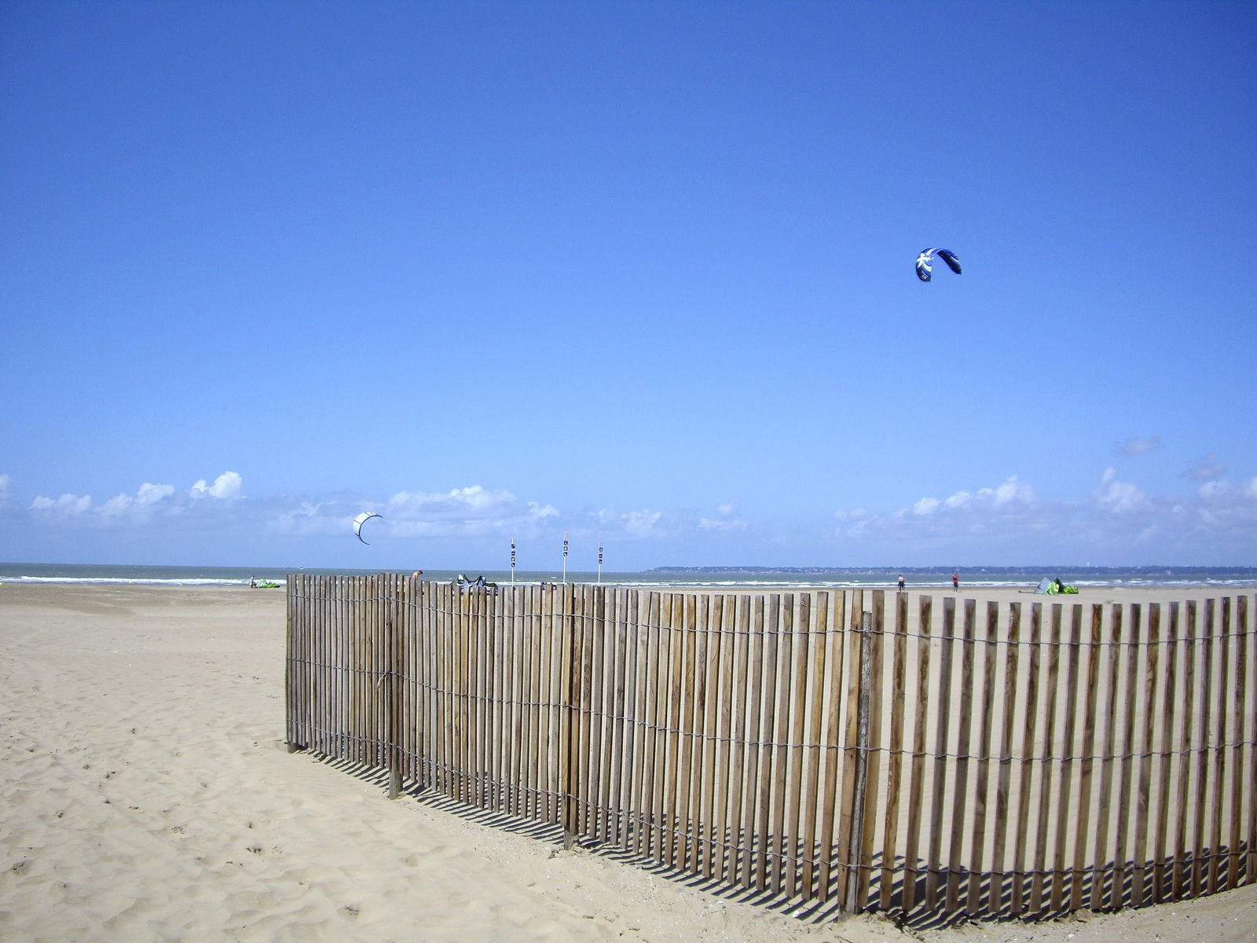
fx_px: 1380
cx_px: 628
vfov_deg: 37.7
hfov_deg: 49.0
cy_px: 472
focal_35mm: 38
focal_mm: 7.9
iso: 64
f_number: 8
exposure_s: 1/200
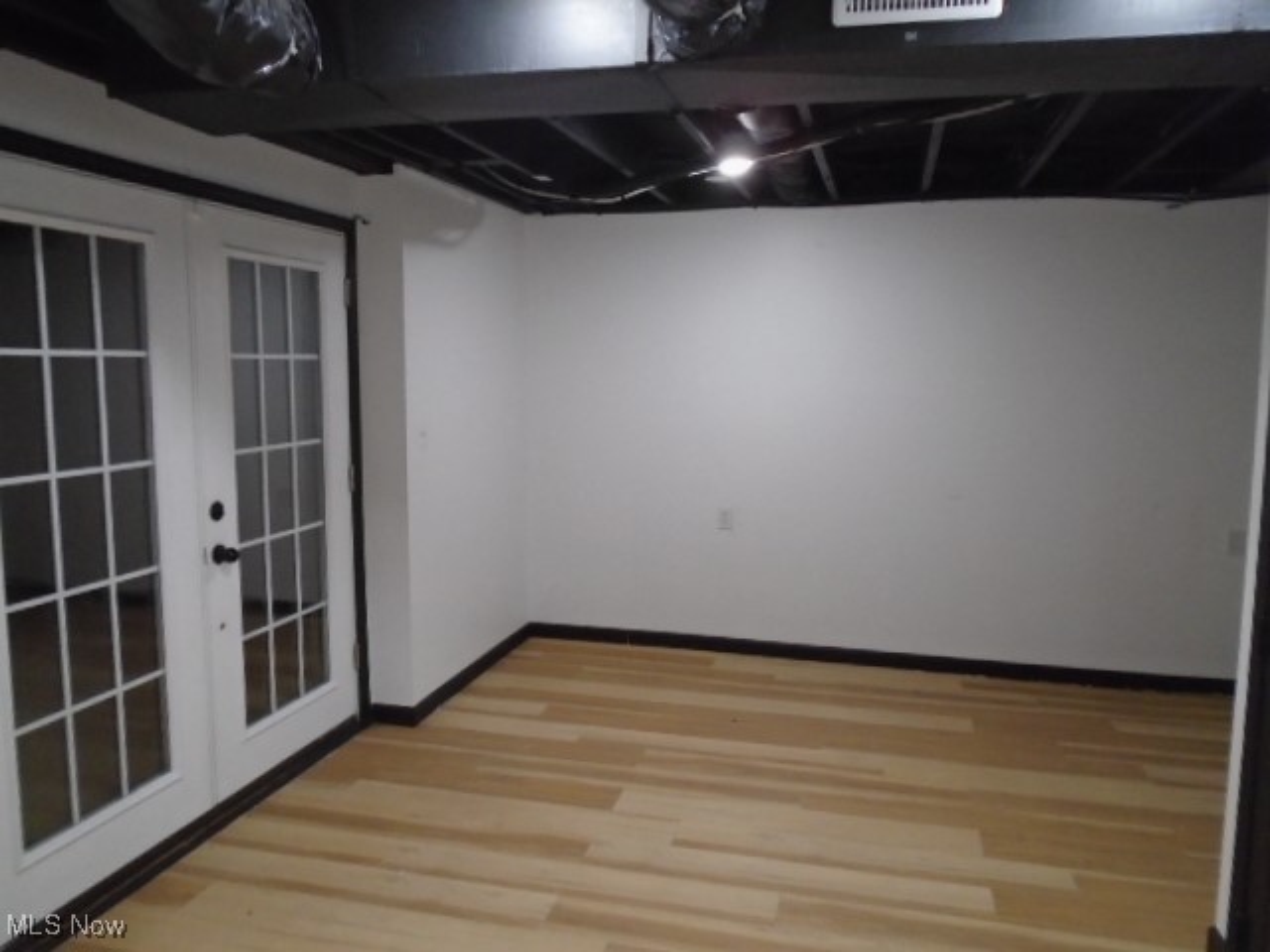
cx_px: 635
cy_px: 476
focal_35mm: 26
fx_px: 954
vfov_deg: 53.1
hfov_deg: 67.3
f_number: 3.2
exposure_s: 1/30
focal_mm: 4.6
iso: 400
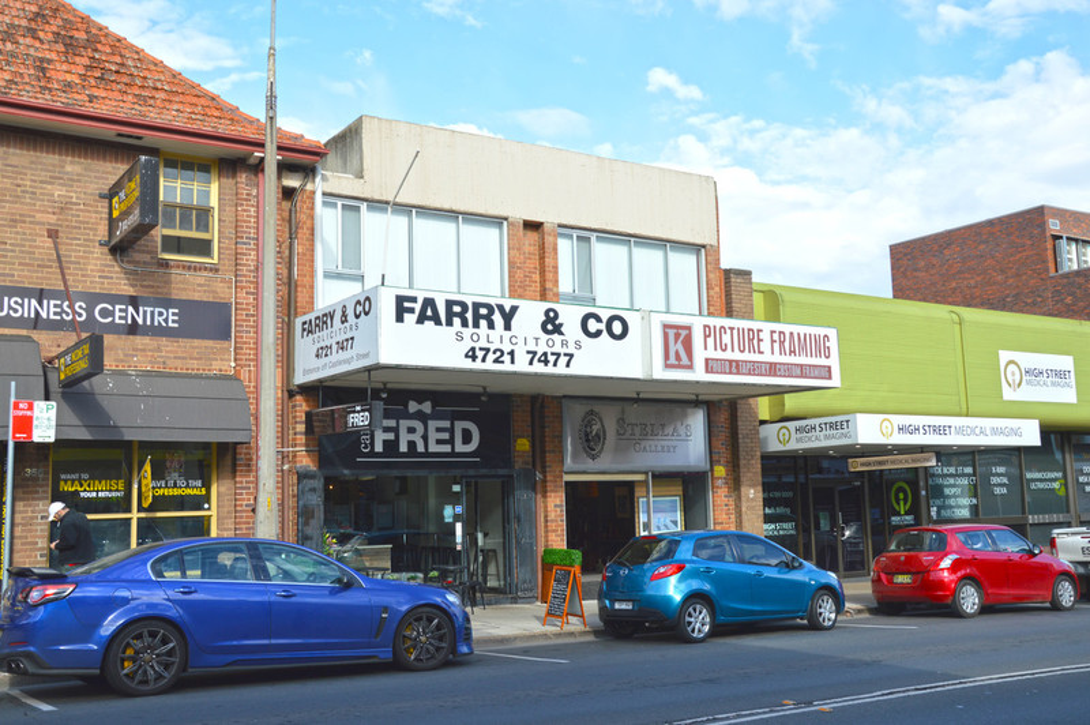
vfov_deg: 36.8
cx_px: 545
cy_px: 362
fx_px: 1089
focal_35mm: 36
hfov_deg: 53.2
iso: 100
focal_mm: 24
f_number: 6.3
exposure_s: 1/160
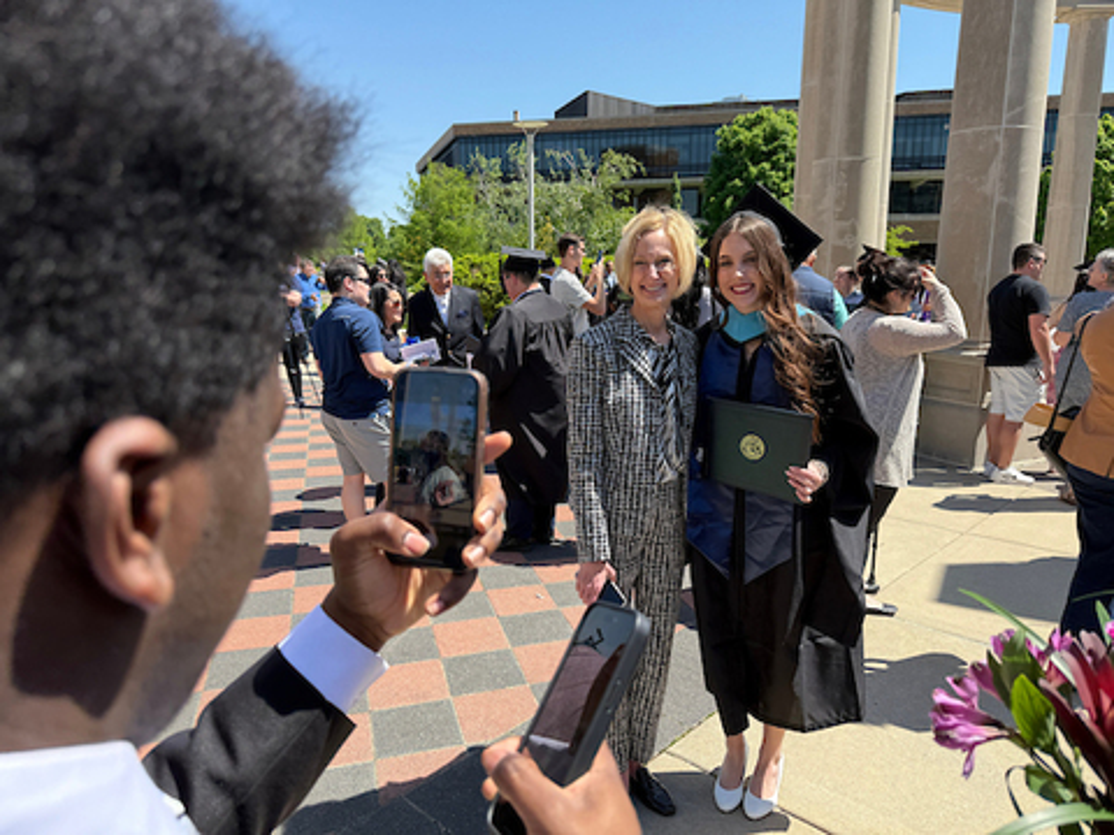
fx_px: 772
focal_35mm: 24
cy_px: 418
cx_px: 557
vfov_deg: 56.8
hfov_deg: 71.6
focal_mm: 6.76
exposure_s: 1/2053
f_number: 1.78
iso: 80
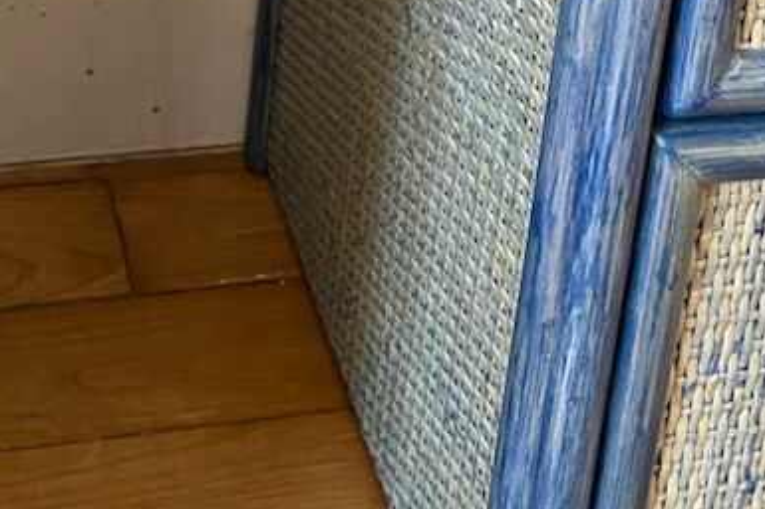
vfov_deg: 13.8
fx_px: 1911
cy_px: -346
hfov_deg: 22.6
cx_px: 427
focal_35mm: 90
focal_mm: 4.25
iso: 250
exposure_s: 1/60
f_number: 1.8
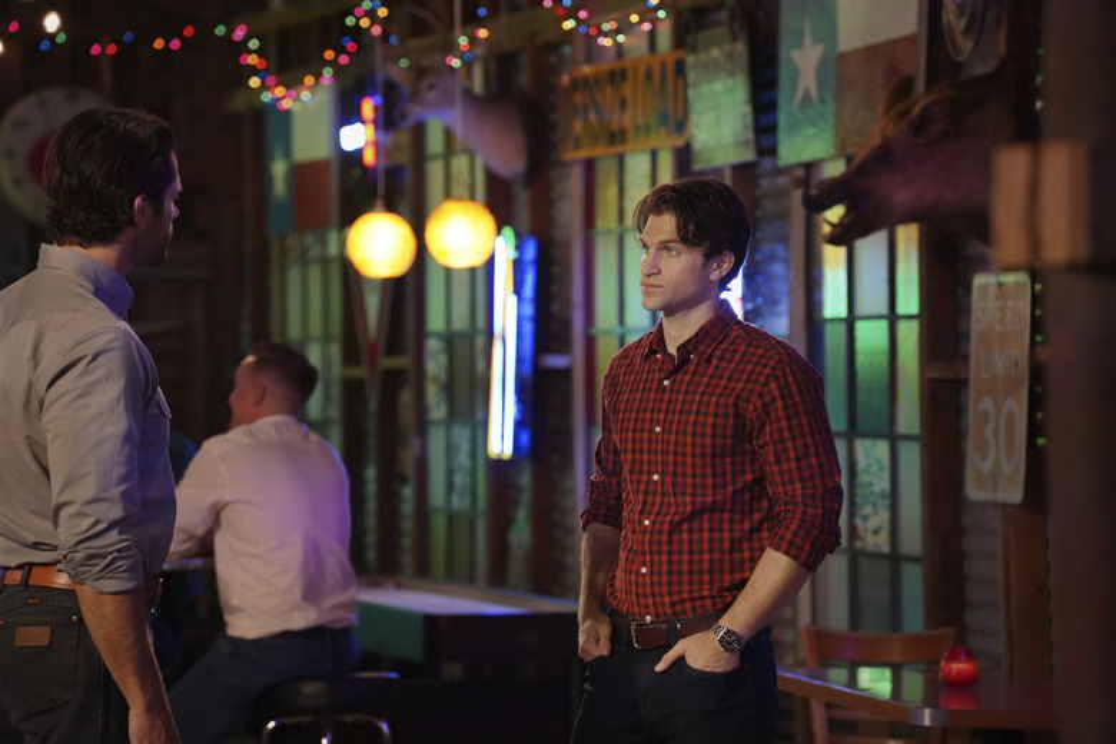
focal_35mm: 158
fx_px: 4898
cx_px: 558
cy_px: 372
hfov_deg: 13.0
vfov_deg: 8.7
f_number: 4.5
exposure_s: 1/250
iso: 8000
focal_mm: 158
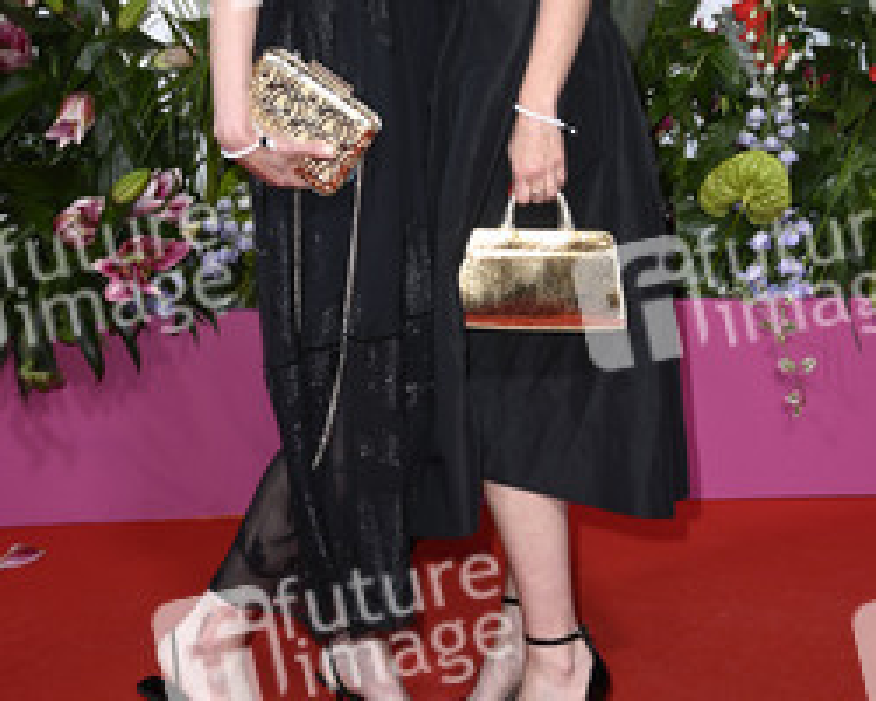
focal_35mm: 93
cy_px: 112
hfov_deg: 20.6
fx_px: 2411
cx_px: 434
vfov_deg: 16.4
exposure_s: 1/250
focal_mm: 62
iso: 500
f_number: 5.6
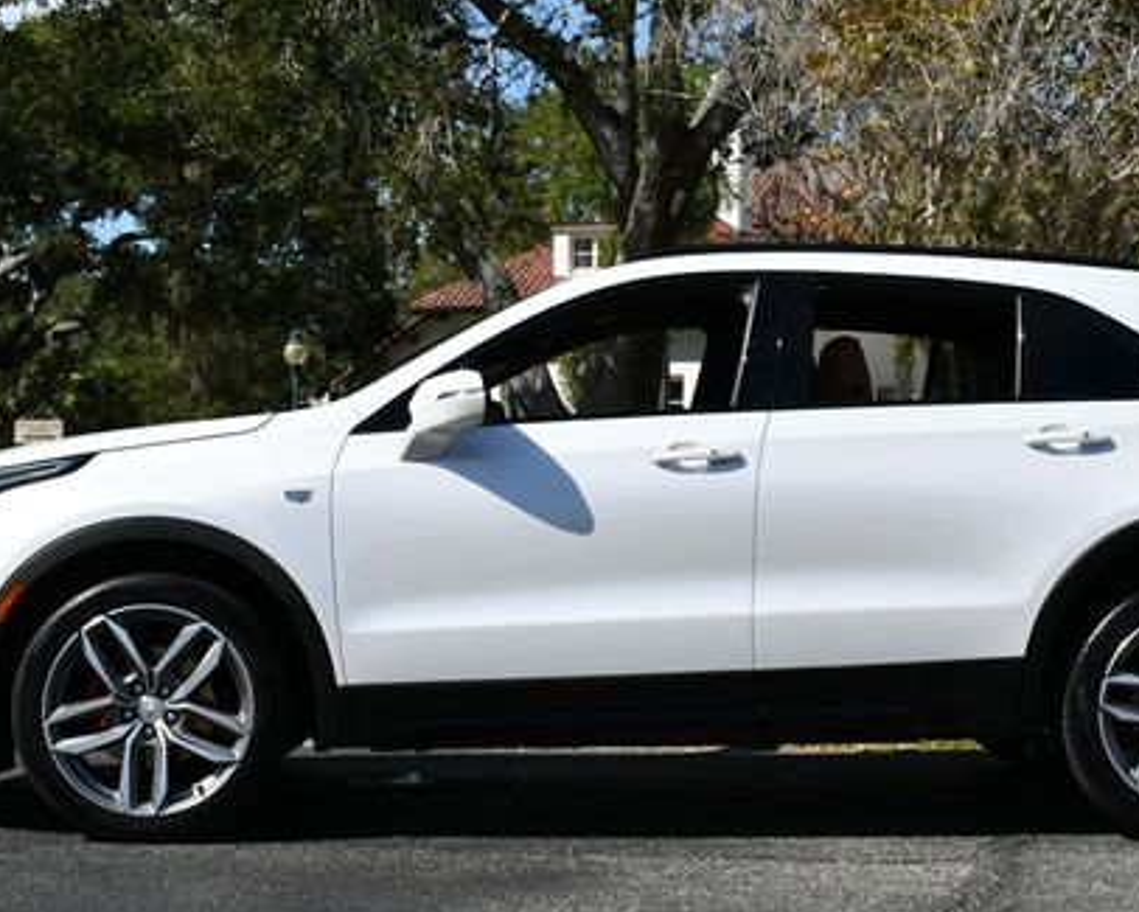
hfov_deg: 26.7
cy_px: 373
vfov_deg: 21.5
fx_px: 2394
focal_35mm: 71
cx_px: 662
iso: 100
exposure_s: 1/320
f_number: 9
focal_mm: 24
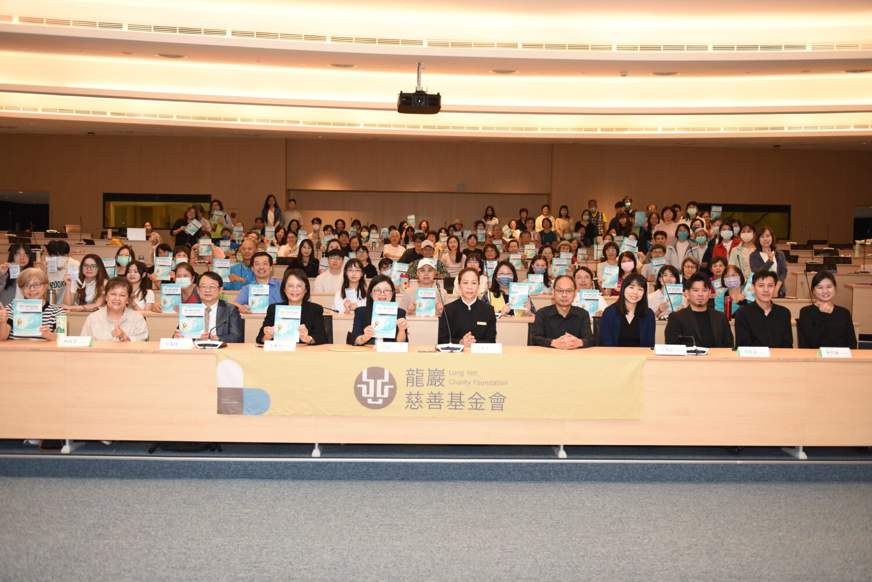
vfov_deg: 45.0
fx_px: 703
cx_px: 436
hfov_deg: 63.6
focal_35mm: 29
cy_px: 291
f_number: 2.8
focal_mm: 29
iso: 800
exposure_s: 1/250
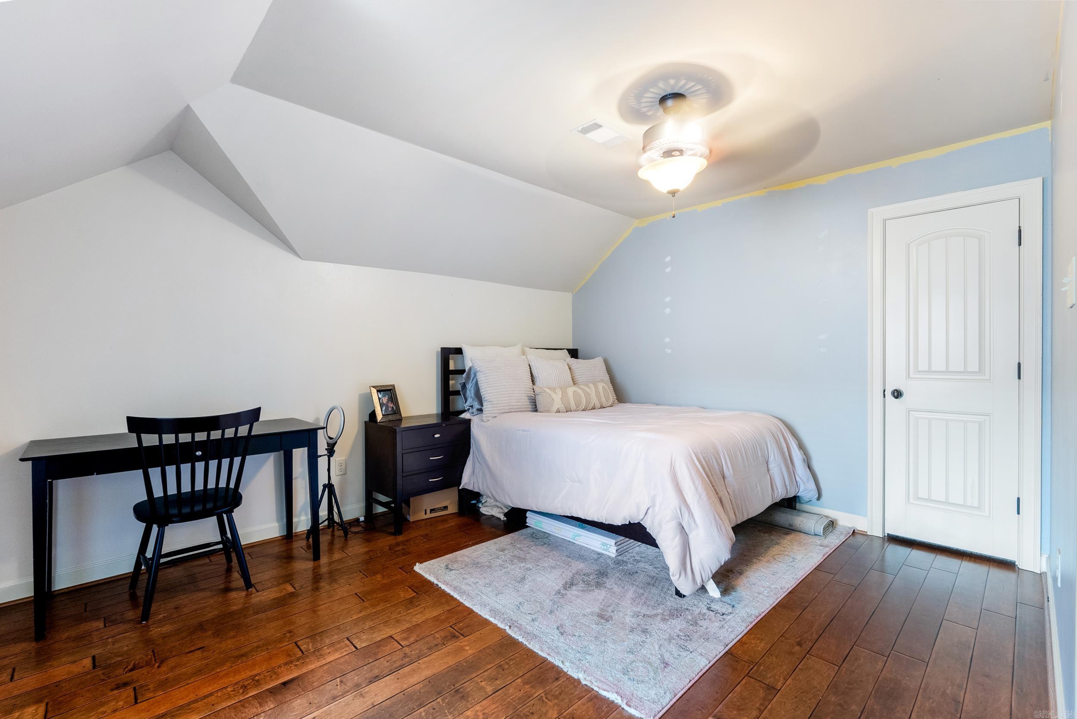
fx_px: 479
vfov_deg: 73.8
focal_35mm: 16
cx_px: 538
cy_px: 360
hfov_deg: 96.7
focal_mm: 16
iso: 640
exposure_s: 1/1.25
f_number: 9
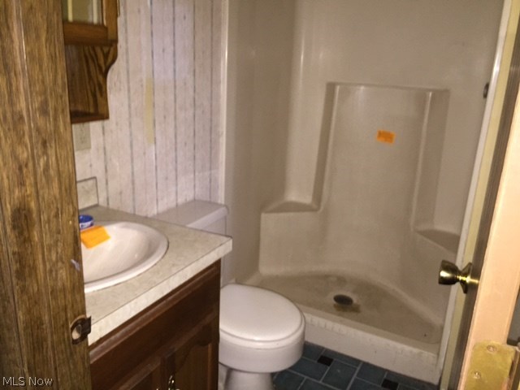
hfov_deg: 61.7
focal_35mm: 29
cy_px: 195
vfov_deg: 48.2
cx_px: 260
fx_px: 436
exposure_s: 1/16
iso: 200
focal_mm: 4.15
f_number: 2.2
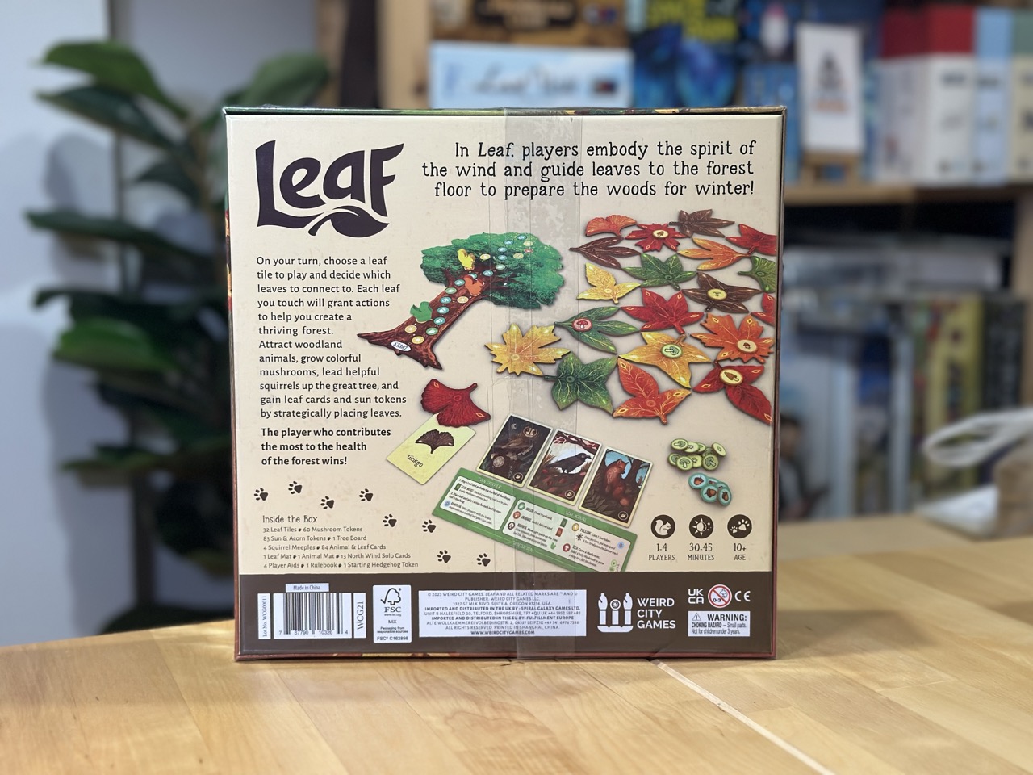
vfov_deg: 30.3
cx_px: 516
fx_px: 1432
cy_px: 388
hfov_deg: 39.7
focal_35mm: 48
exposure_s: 1/60
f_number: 1.78
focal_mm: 6.86
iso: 200
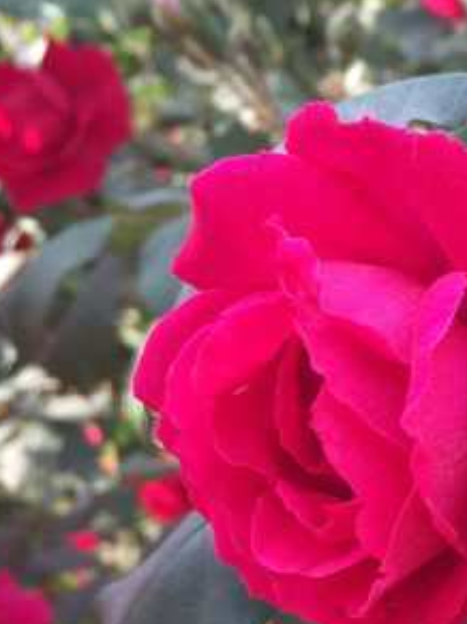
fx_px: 1836
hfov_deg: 13.5
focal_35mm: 102
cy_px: 532
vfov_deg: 19.0
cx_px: 728
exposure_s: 1/138
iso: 32
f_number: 2.2
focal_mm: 4.15
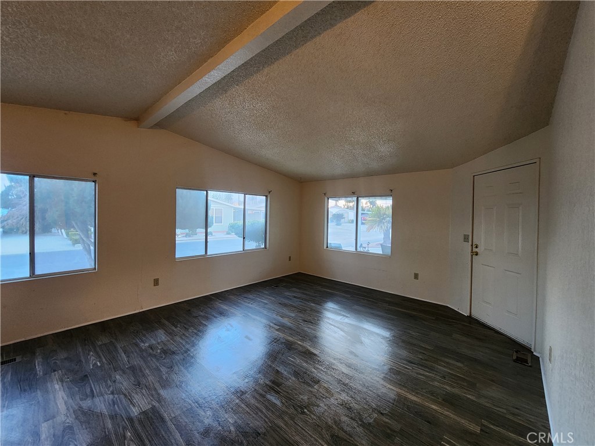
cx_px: 298
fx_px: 223
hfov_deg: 106.2
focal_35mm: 13
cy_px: 223
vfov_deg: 89.9
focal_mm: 2.2
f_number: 2.2
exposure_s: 1/30
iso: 400
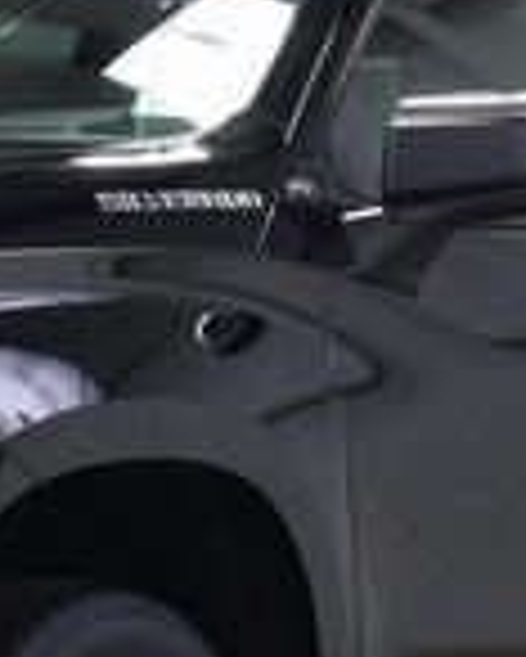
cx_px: -13
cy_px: 466
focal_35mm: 234
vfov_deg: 8.2
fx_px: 4549
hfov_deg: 6.6
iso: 450
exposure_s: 1/15
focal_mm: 38
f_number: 6.3
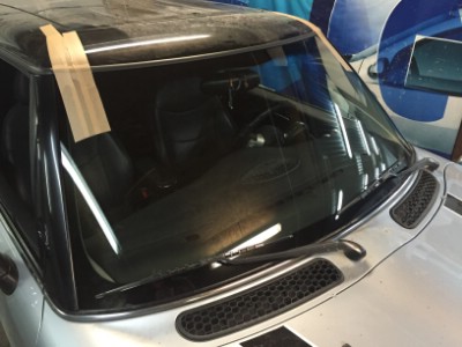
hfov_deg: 61.7
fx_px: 387
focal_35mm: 29
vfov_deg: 48.2
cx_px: 231
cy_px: 174
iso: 250
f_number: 2.2
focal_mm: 4.15
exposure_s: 1/25
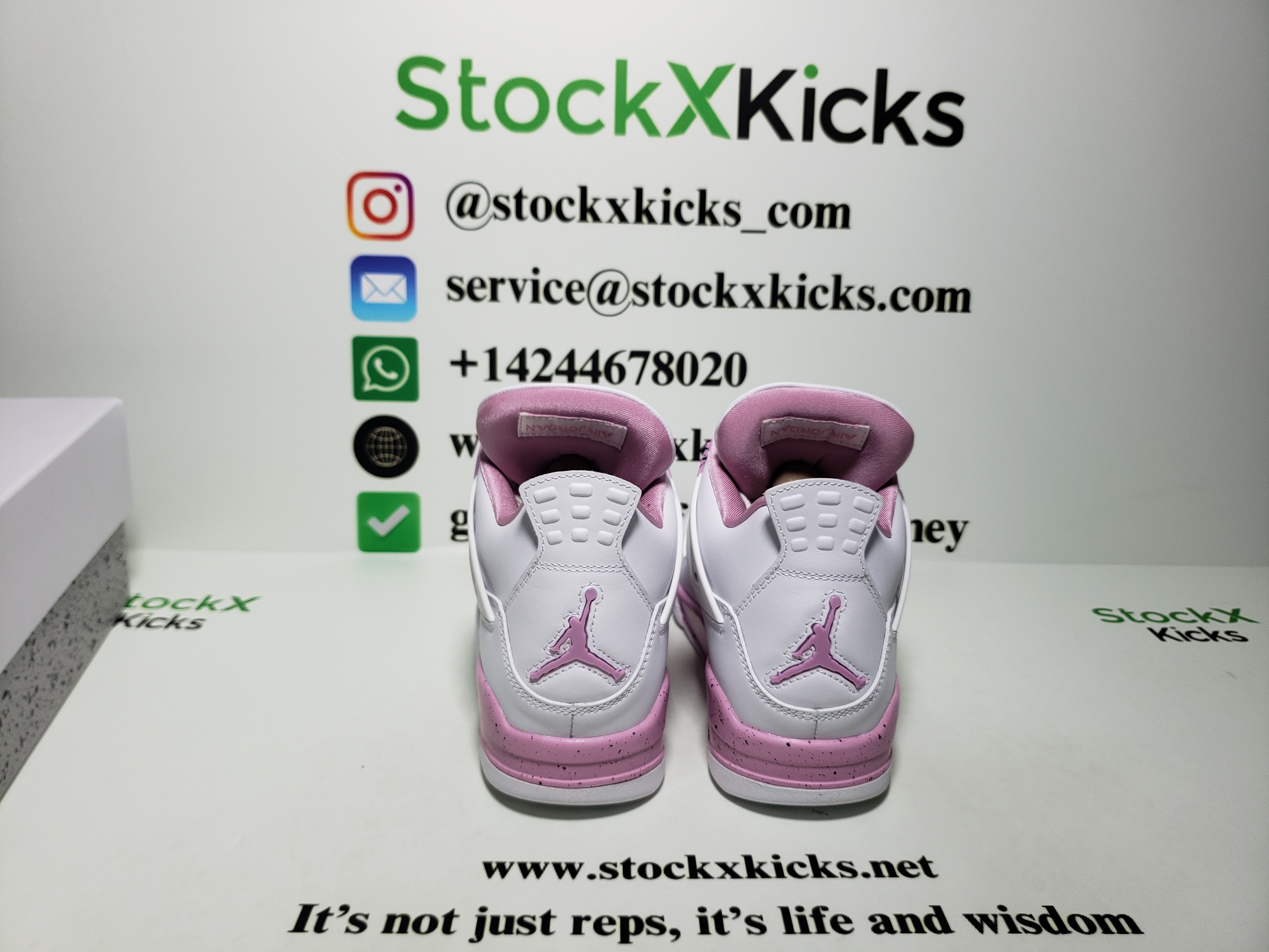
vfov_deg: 53.1
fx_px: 953
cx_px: 634
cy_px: 476
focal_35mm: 26
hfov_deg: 67.3
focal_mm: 4.3
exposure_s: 1/531
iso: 50
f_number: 1.5
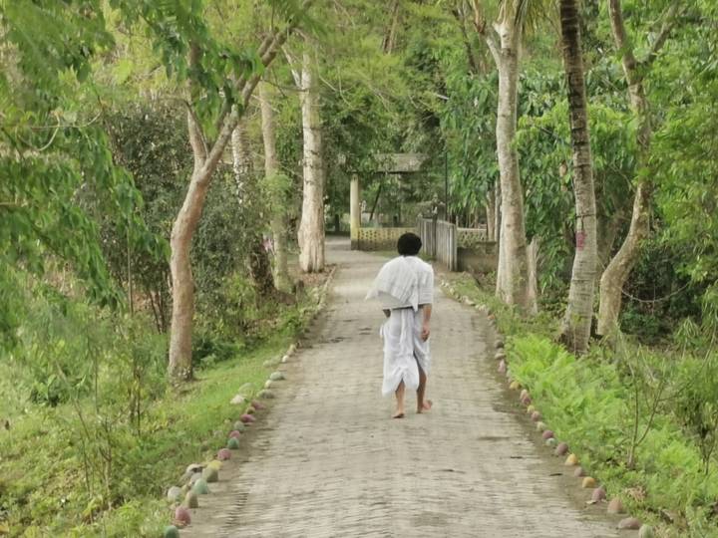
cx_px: 359
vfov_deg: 11.1
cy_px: 269
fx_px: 2779
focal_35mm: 134
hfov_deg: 14.7
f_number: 1.6
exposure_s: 1/236
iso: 50
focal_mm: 5.56
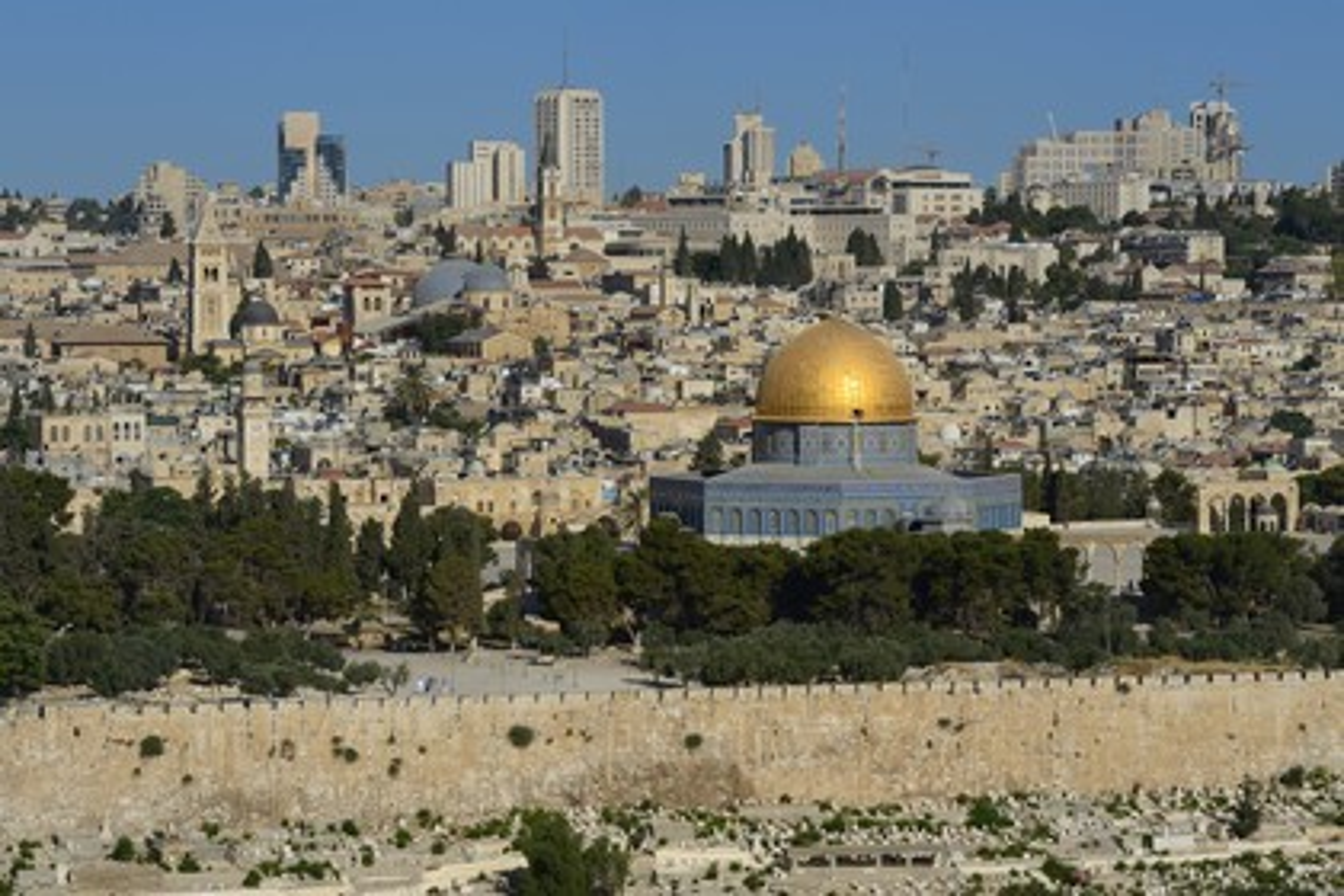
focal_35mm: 130
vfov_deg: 10.5
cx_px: 672
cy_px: 448
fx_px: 4853
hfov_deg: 15.8
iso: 200
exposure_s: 1/320
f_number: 14
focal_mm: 130
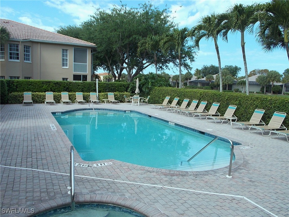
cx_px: 144
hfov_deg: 60.0
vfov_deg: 46.8
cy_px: 108
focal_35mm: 30
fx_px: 250
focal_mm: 5.3
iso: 80
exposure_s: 1/500
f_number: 3.4
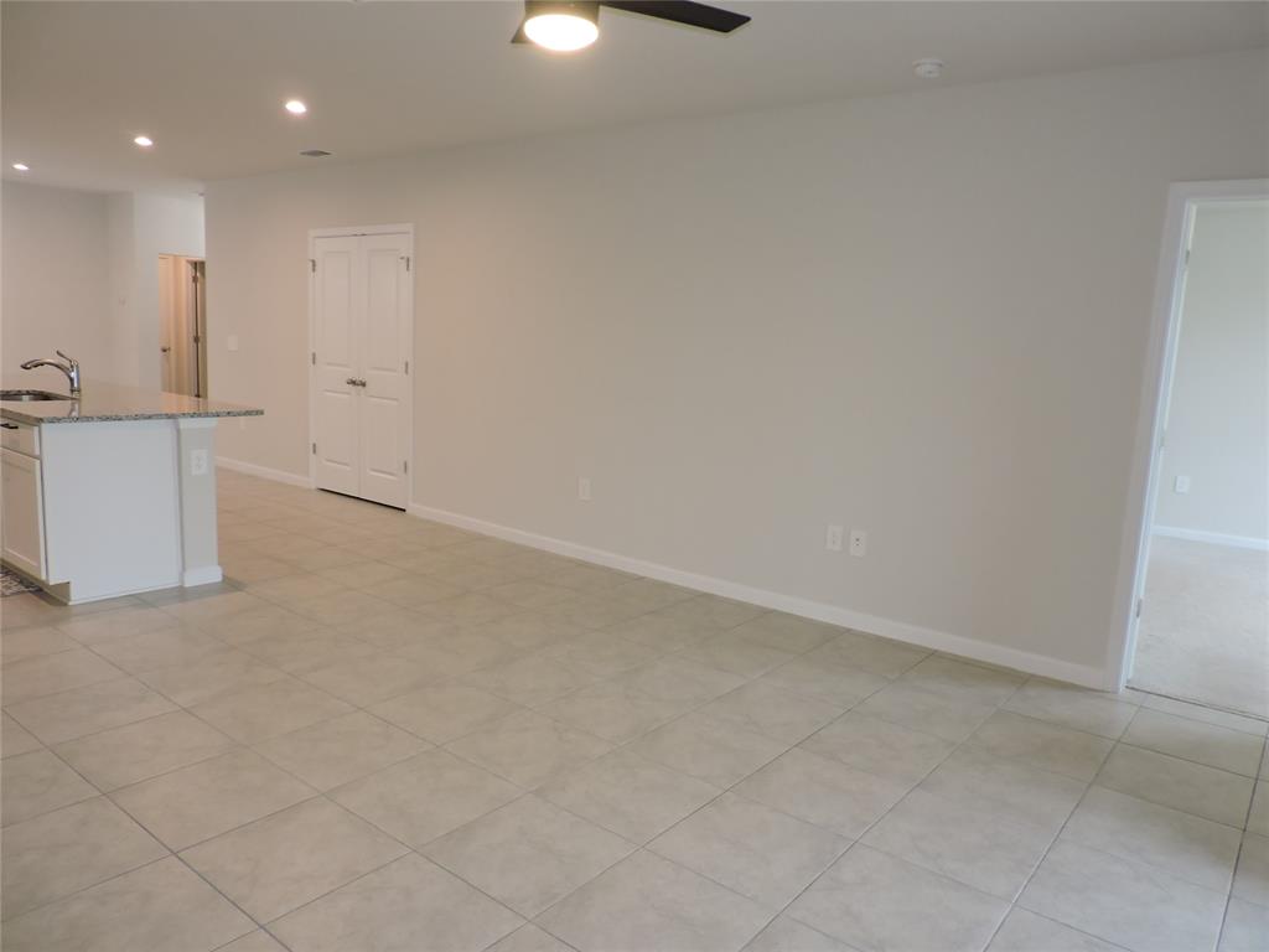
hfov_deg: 71.6
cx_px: 634
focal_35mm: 24
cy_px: 476
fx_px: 880
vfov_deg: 56.8
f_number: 3
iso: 250
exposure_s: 1/40
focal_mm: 4.3
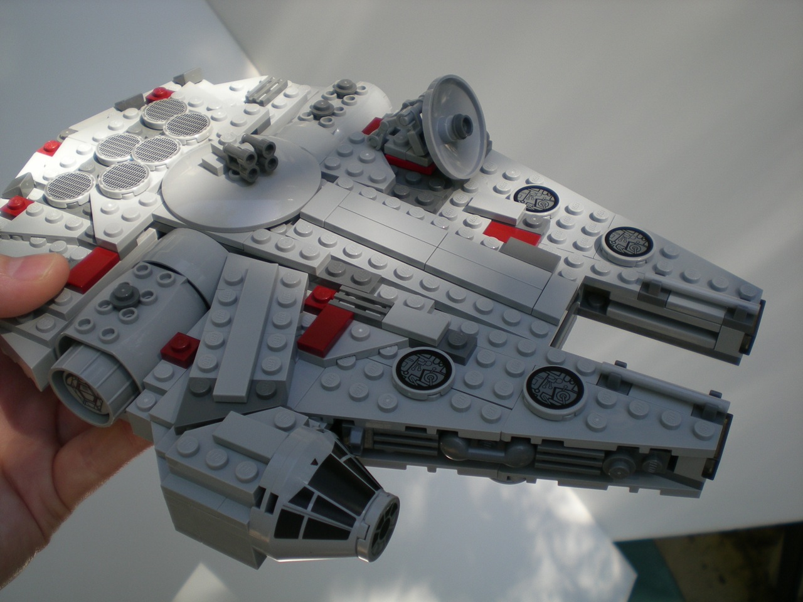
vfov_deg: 37.7
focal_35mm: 38
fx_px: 881
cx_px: 402
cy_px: 301
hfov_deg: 49.0
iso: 50
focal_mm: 6.3
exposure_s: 1/202
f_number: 3.1
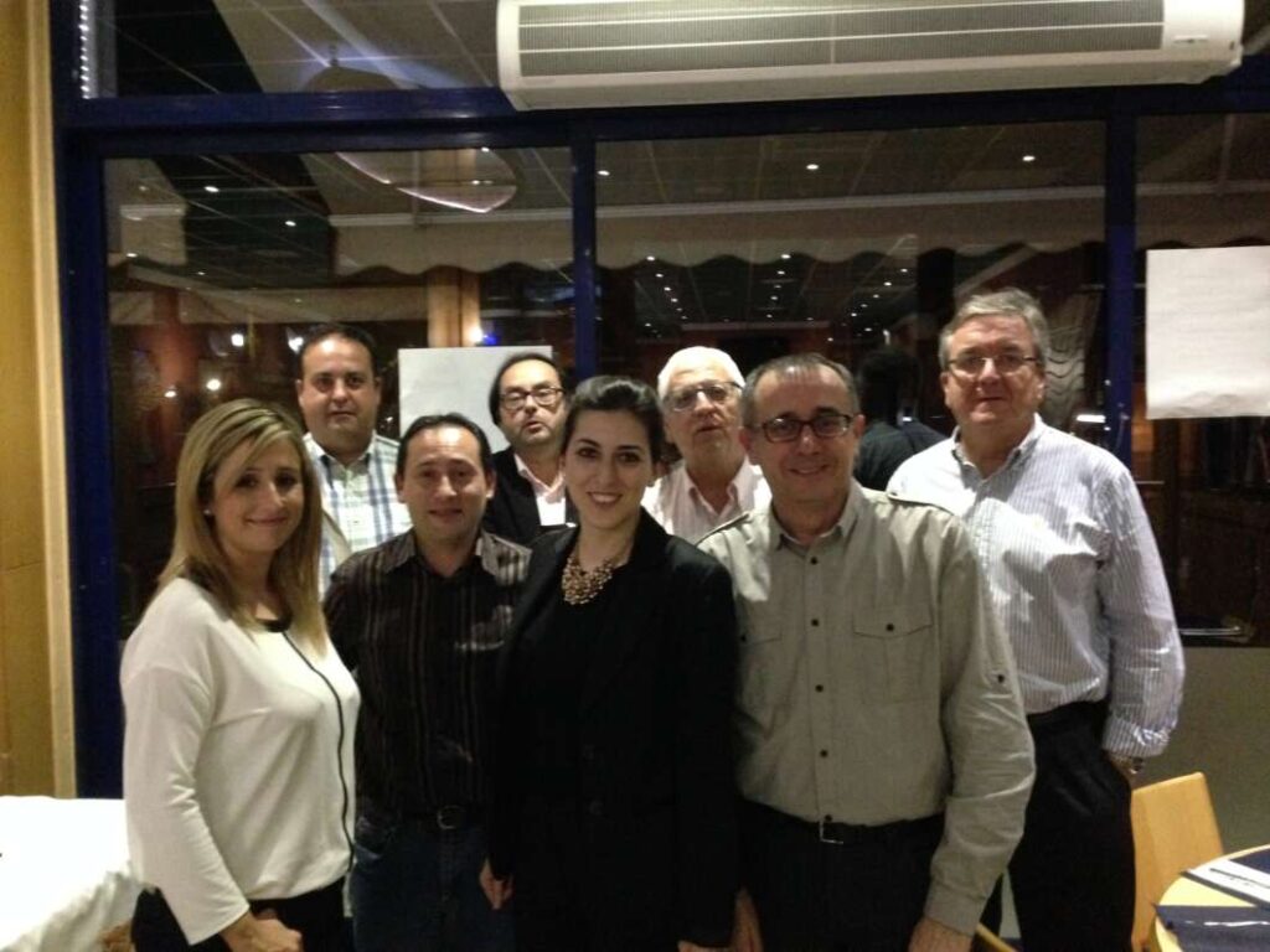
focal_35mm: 33
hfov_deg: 55.4
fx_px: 1211
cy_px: 476
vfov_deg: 42.9
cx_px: 635
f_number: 2.4
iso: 800
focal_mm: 4.12
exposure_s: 1/15
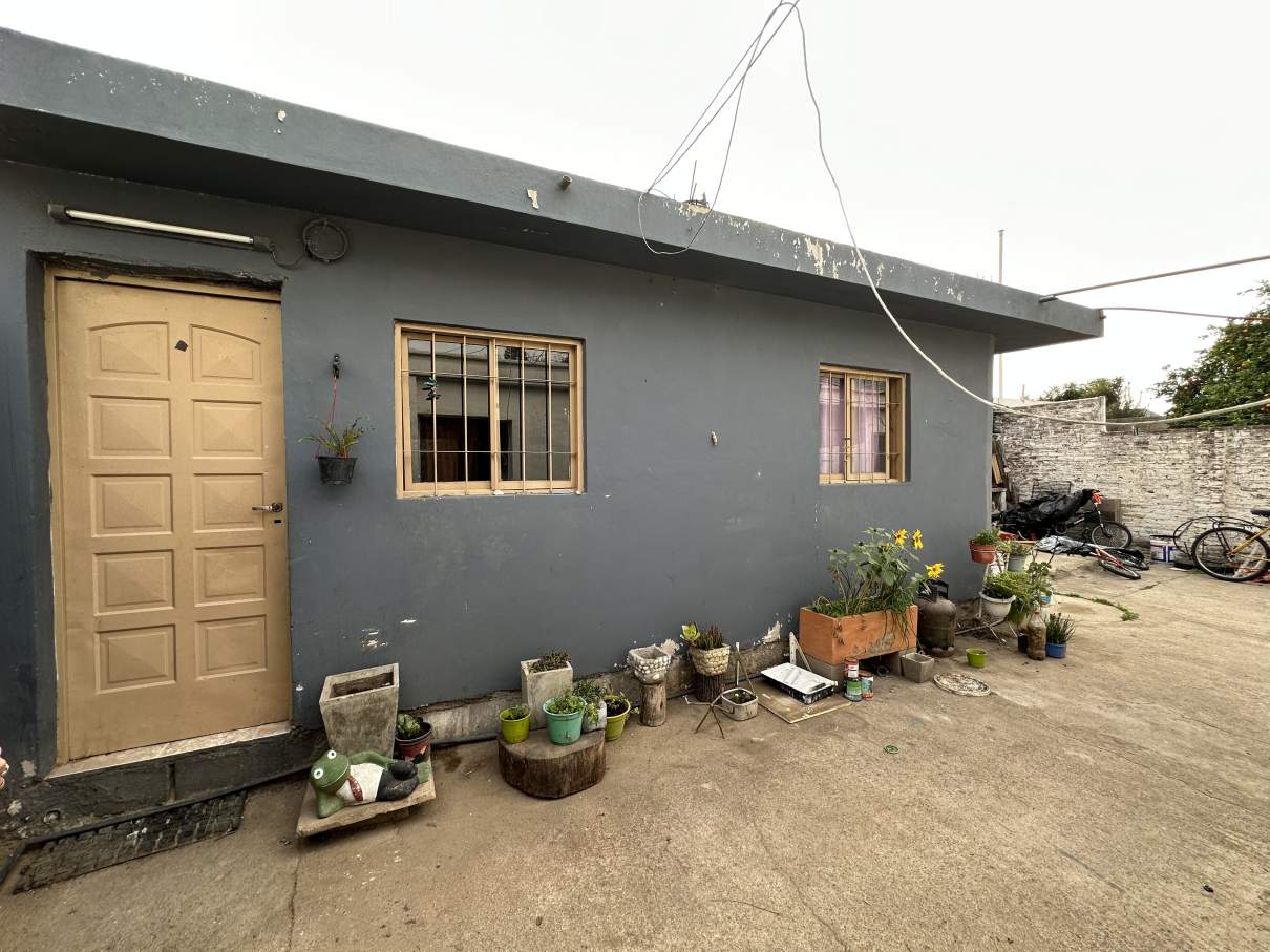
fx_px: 514
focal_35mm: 14
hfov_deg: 102.1
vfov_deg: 85.7
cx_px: 635
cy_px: 476
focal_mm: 2.22
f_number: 2.2
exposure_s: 1/121
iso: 40
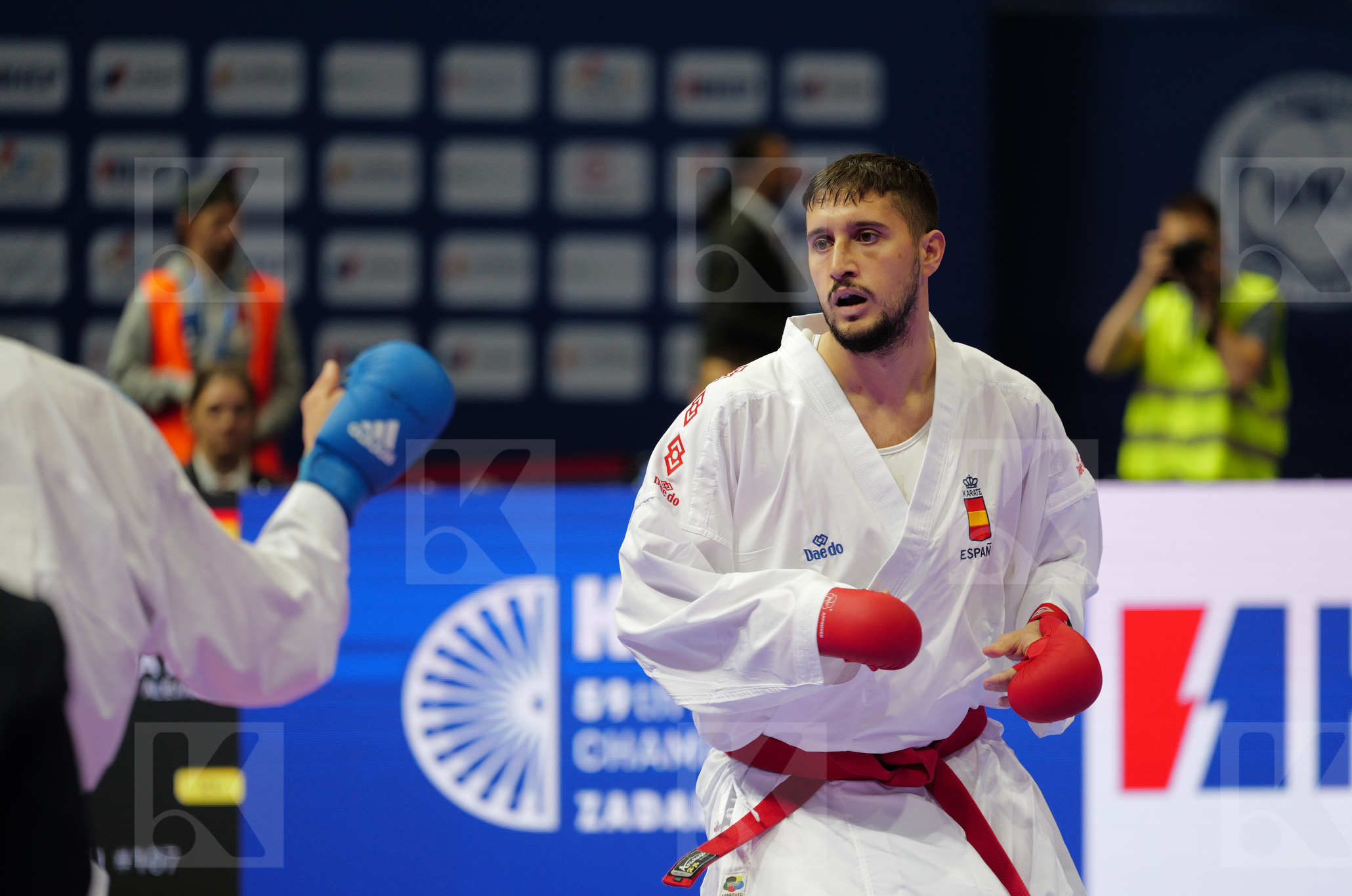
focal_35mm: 199
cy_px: 512
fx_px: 7461
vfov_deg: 6.9
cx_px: 752
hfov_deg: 10.4
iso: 1600
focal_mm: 164
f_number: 2.8
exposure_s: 1/1000
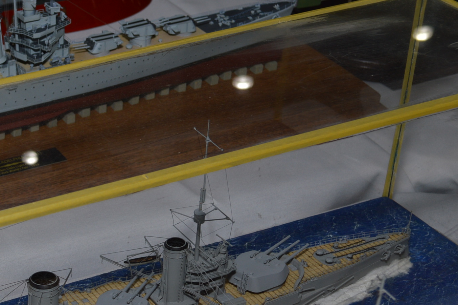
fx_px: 1271
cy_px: 336
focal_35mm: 100
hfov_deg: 19.6
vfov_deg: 13.4
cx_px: -32
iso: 100
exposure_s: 1/60
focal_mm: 30
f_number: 8
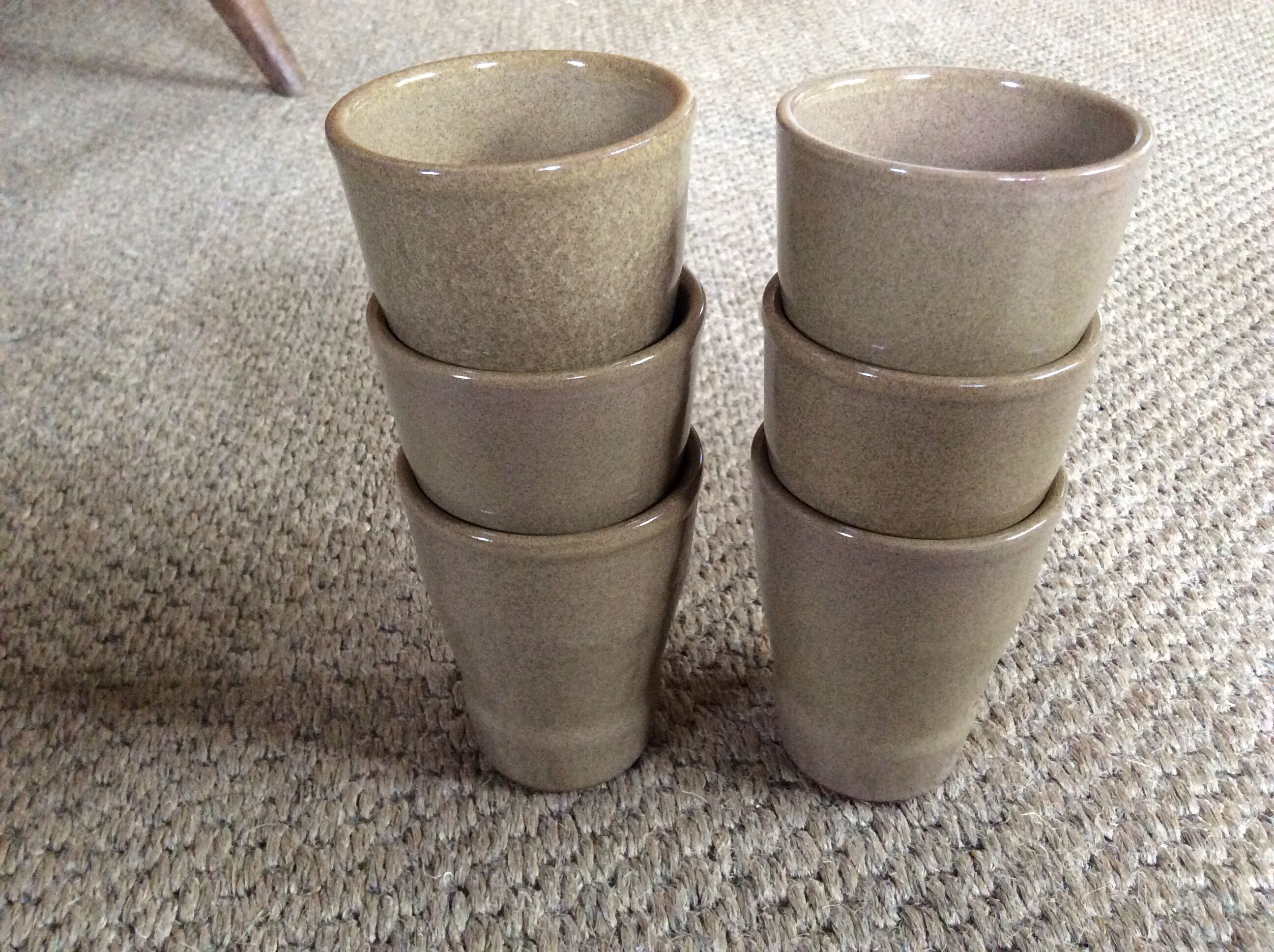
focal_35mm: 32
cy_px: 476
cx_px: 637
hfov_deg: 56.9
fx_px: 1176
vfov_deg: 44.1
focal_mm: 3.3
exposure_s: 1/25
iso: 250
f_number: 2.4
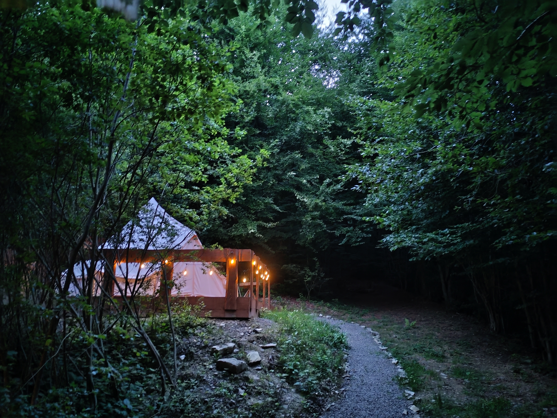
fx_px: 434
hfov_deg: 65.3
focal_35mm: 27
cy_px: 209
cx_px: 278
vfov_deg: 51.4
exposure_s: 1/7
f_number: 1.95
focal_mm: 5.52
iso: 5000
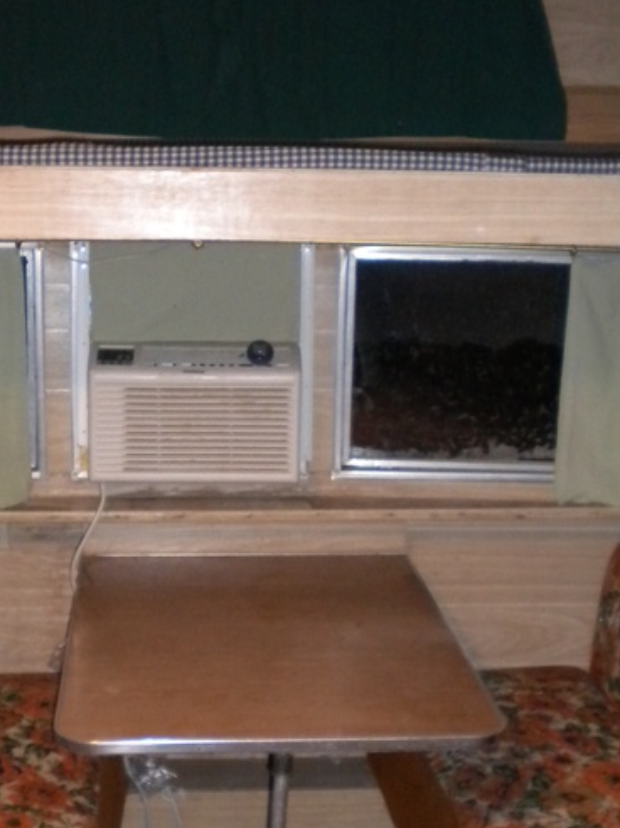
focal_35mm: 57
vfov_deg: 33.7
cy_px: 482
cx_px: 261
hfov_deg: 25.6
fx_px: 1362
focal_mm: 6.3
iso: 400
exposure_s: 1/30
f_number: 3.1
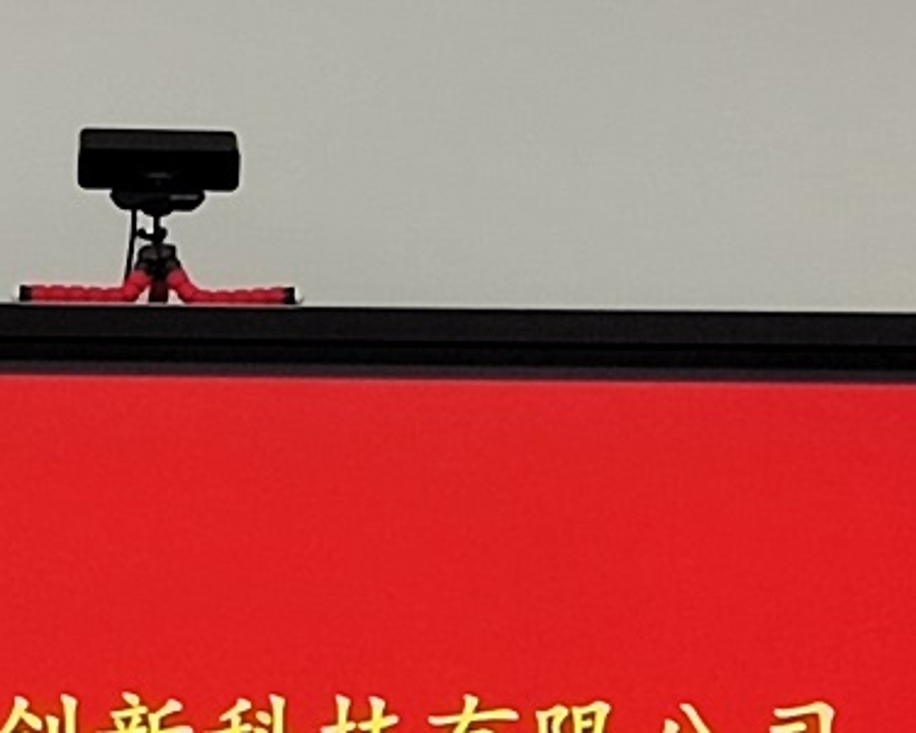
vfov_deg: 5.4
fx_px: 7783
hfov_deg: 6.7
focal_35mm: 287
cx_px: -85
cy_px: 928
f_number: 1.88
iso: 70
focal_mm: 5.59
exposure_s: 1/100
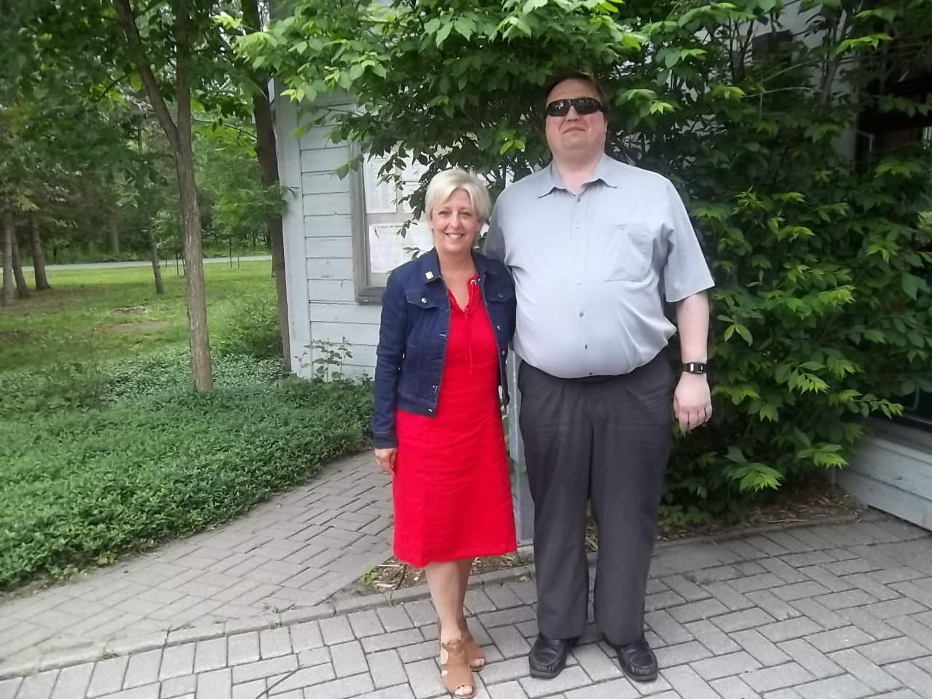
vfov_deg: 49.7
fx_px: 754
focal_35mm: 28
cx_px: 466
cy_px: 350
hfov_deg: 63.4
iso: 64
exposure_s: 1/100
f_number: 3.5
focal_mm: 5.05
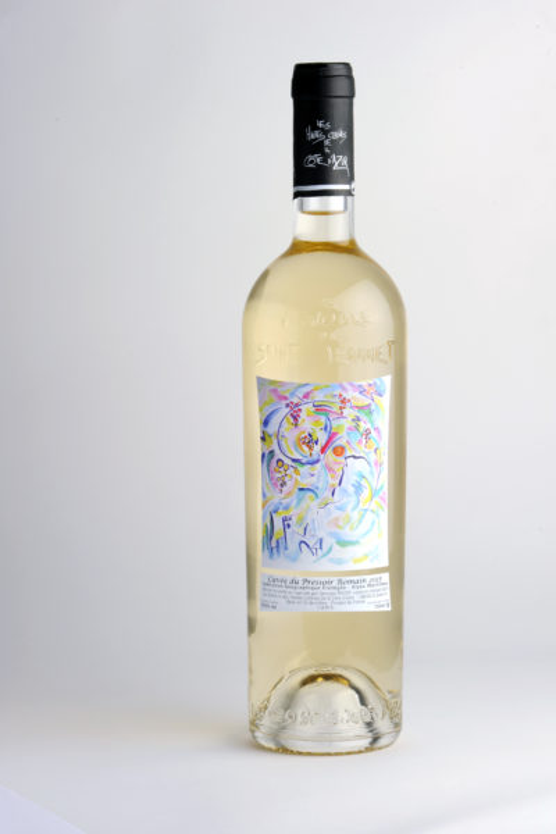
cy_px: 417
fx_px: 2432
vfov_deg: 19.5
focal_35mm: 105
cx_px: 278
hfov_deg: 13.0
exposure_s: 1/125
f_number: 18
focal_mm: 105
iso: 200
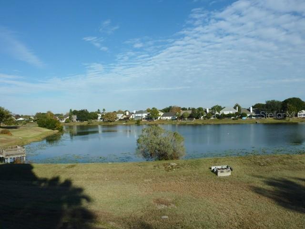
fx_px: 220
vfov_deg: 54.9
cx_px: 152
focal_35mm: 25
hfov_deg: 69.4
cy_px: 114
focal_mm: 4.1
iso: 80
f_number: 5.6
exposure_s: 1/500
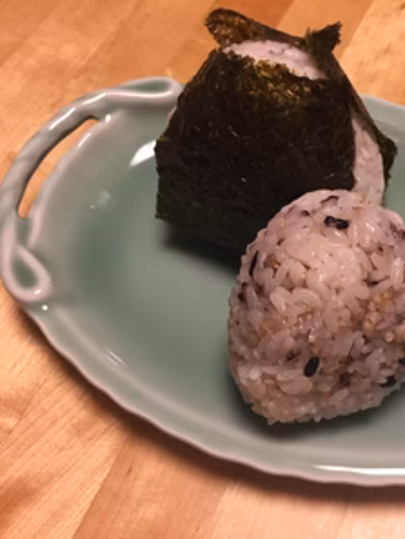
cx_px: 309
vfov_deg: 47.8
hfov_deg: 35.9
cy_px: 269
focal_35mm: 39
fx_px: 608
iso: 50
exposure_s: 1/30
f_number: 2.2
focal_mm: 4.15
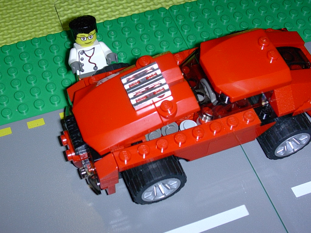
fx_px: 539
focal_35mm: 60
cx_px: 156
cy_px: 116
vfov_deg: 24.4
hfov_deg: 32.2
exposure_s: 1/64
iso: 70
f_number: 3.4
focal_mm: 9
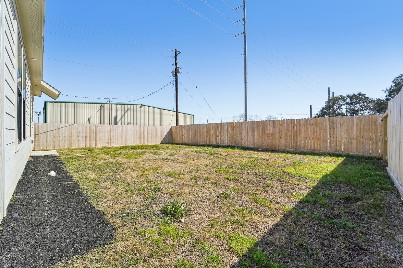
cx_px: 202
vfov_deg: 81.2
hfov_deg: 104.3
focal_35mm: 14
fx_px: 157
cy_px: 134
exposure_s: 1/2500
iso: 500
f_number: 8
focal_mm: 14
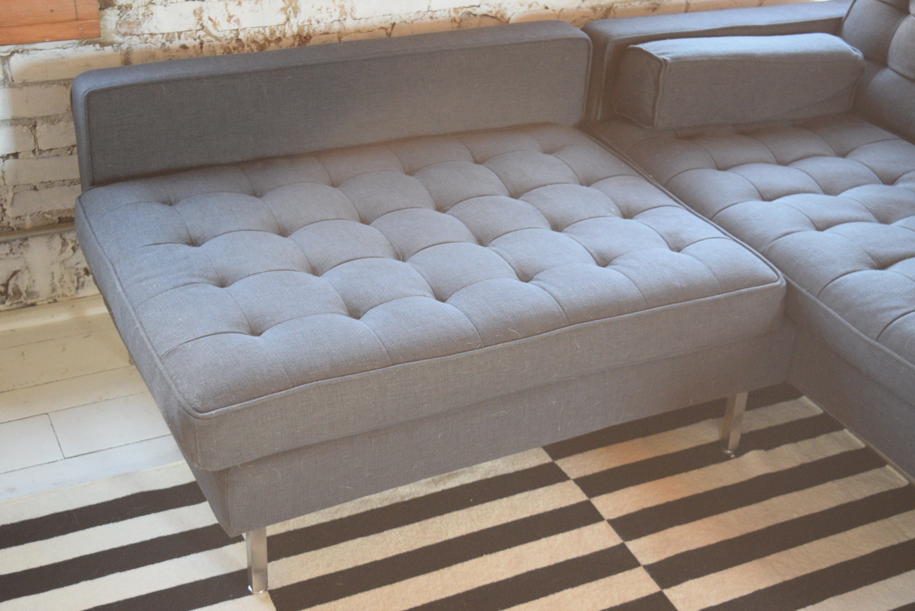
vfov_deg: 26.5
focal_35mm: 51
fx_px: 1297
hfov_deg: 38.9
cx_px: 458
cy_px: 306
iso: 2500
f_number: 4.5
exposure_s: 1/60
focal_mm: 34
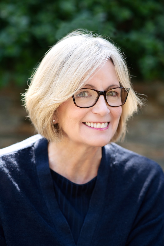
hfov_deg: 16.1
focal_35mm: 85
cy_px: 123
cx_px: 82
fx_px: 581
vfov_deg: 23.9
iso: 400
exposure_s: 1/500
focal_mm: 85
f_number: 2.8
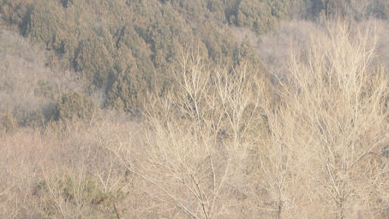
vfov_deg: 4.9
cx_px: 327
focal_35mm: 247
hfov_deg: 8.7
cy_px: 294
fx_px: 2549
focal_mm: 21.5
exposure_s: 1/93.1
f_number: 4.7
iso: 50
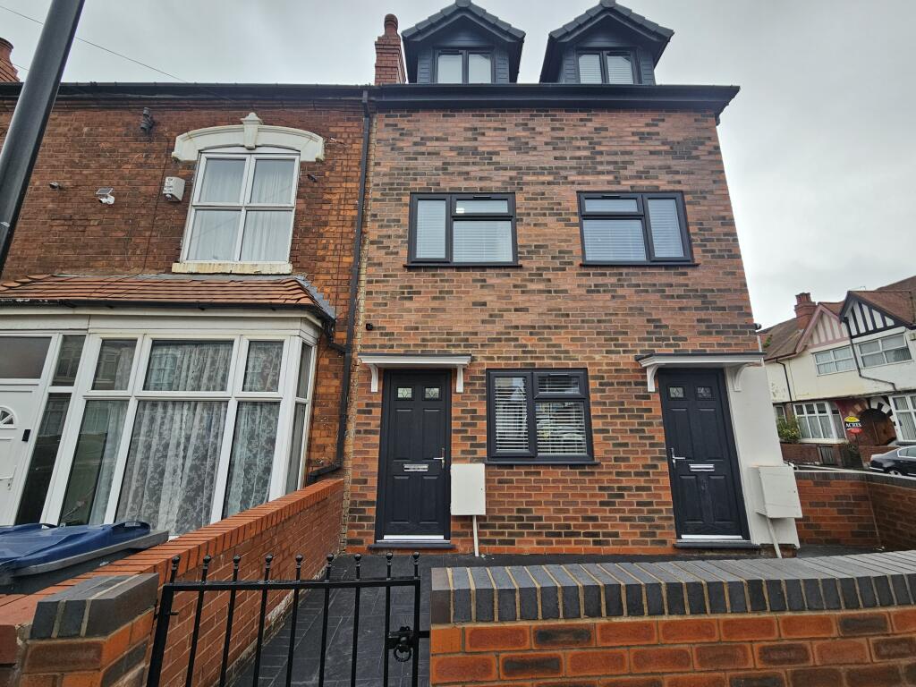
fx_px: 344
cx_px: 458
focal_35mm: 13
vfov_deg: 89.9
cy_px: 344
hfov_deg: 106.2
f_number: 2.2
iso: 64
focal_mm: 2.2
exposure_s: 1/257
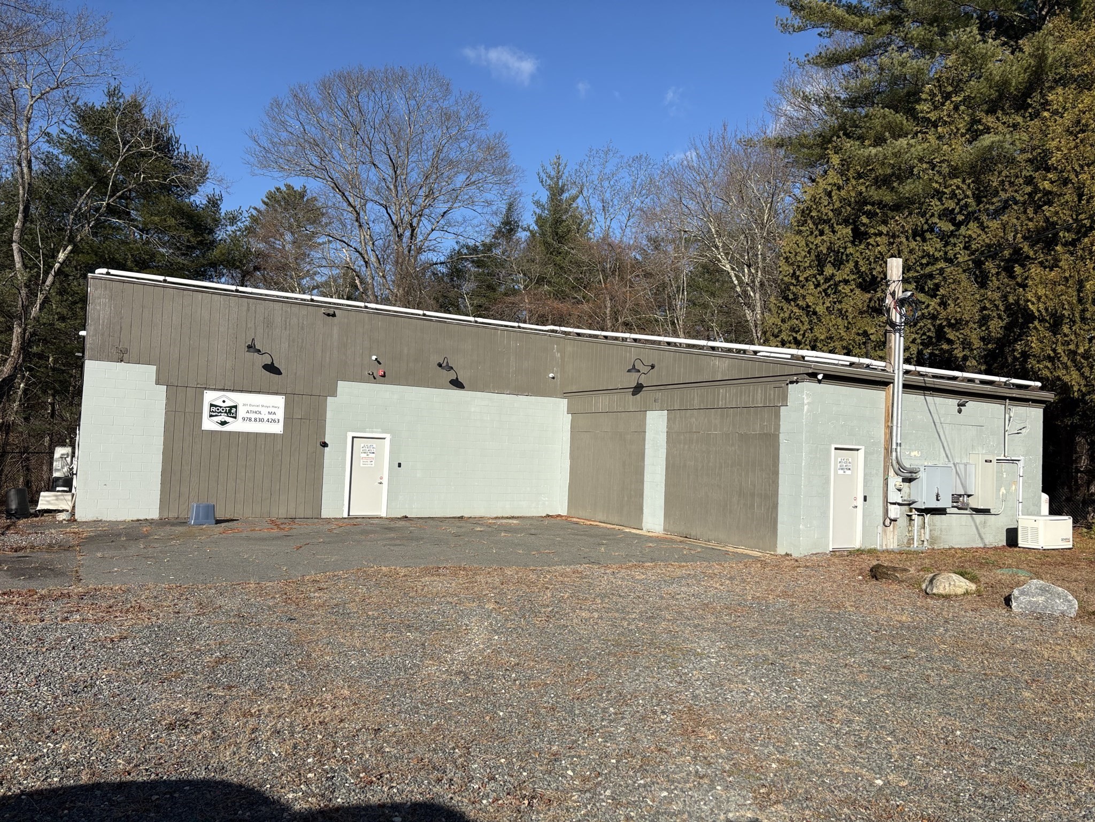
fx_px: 822
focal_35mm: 26
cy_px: 411
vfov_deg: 53.1
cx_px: 548
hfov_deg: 67.3
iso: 50
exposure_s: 1/3831
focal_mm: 5.96
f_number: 1.6
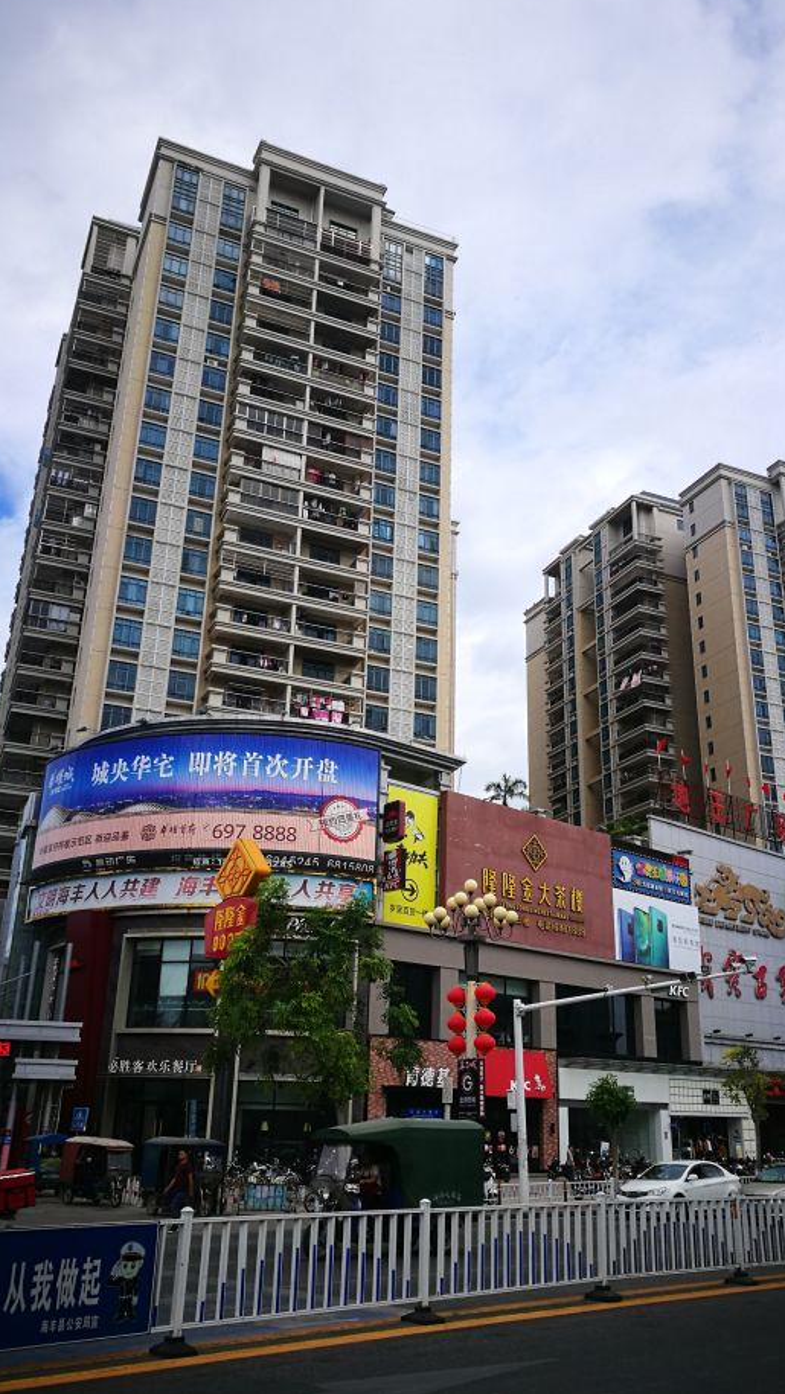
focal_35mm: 30
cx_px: 447
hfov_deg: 38.9
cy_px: 688
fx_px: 1110
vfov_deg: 64.3
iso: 50
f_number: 2.2
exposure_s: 1/769
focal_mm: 4.5
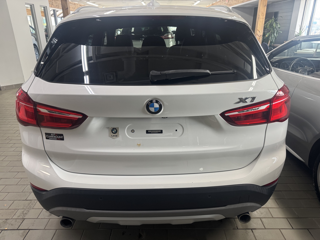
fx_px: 222
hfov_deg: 71.6
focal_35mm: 24
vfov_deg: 56.8
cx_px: 160
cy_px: 120
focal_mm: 6.76
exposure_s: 1/60
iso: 160
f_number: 1.78
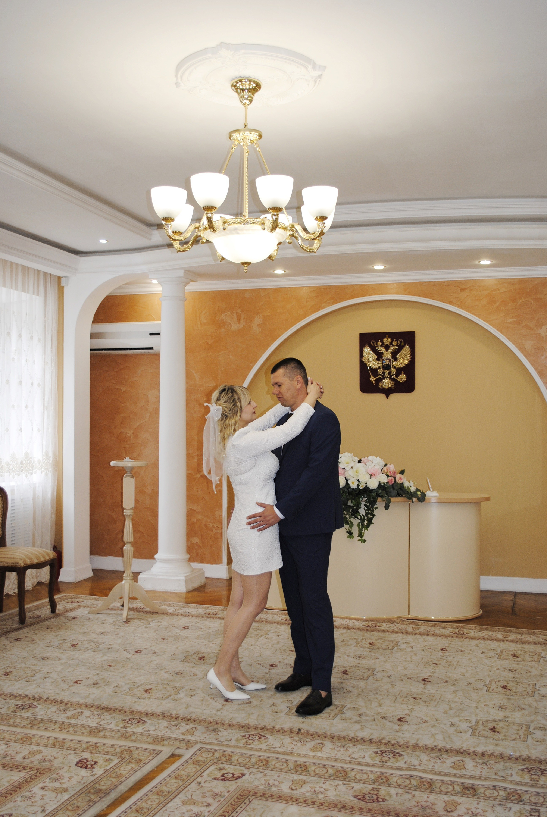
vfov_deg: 53.1
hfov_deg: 37.0
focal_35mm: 36
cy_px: 408
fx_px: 818
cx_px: 274
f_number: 4
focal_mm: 24
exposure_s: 1/60
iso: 200
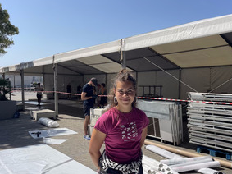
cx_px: 130
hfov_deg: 56.7
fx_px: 214
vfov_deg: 44.1
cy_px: 92
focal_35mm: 32
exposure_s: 1/4292
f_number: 1.6
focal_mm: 4.2
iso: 32
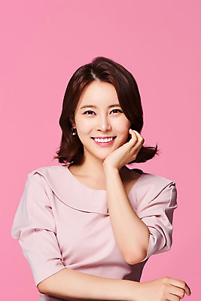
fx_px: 879
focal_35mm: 105
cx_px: 100
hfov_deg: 13.1
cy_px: 150
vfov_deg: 19.4
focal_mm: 105
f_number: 16
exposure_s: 1/125
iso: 64
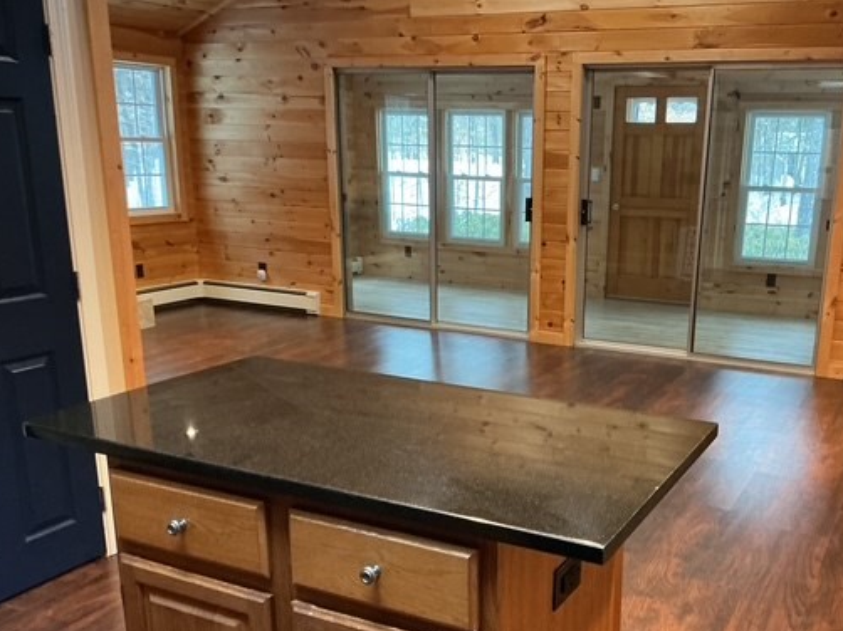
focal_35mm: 37
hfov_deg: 49.7
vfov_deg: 38.4
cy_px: 399
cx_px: 526
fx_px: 901
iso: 200
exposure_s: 1/40
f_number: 1.8
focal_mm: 3
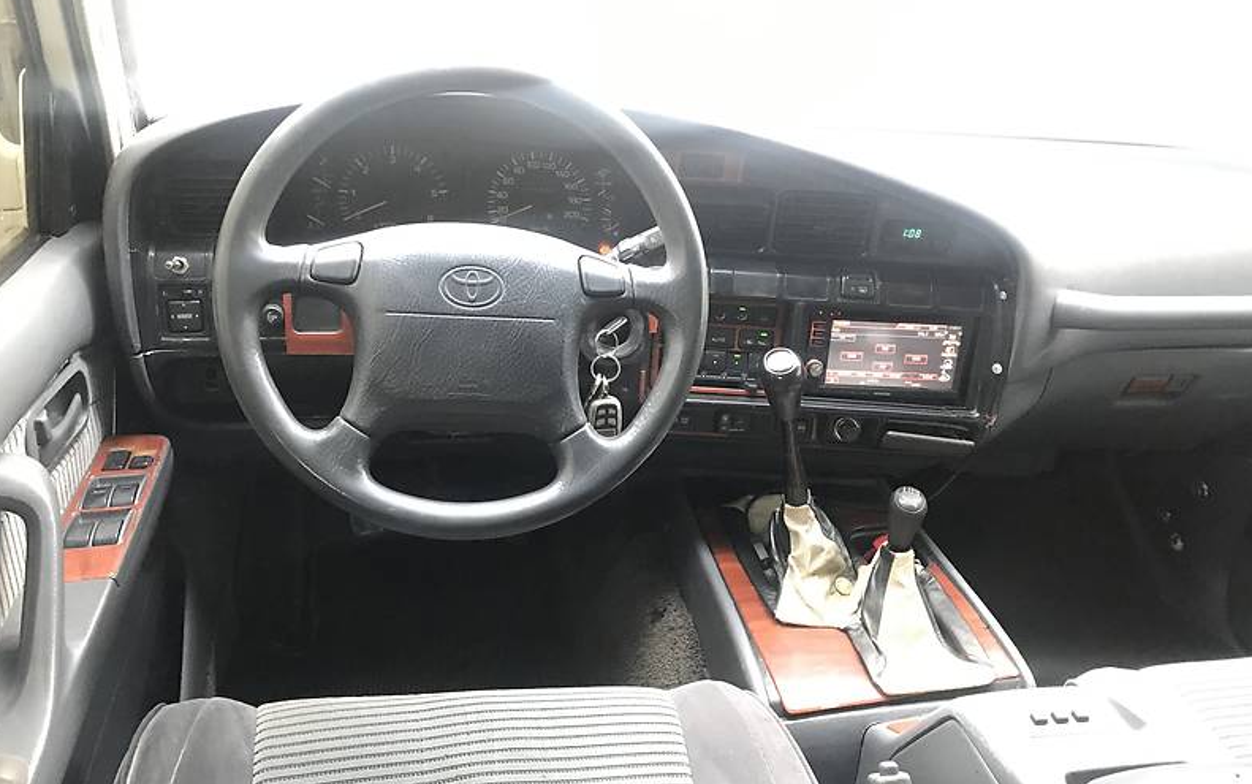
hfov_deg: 62.9
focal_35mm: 30
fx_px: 1024
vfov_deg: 41.9
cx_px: 624
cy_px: 374
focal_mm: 4
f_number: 1.8
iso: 100
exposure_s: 1/14
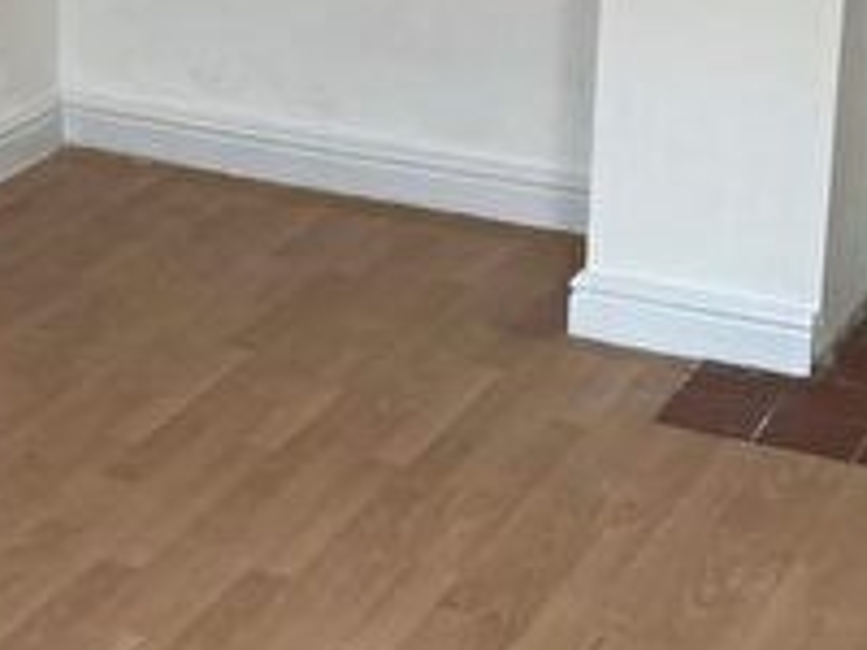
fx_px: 2455
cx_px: 4
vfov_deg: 14.7
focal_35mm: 98
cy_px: -63
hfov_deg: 19.5
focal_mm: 3.99
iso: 125
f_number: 1.8
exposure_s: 1/60
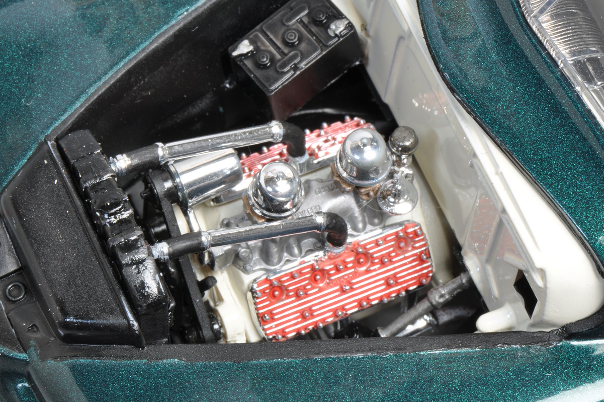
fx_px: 2490
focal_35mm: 149
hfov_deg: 13.8
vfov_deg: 9.2
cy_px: 193
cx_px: 280
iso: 200
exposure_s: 1/60
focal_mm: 85
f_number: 32
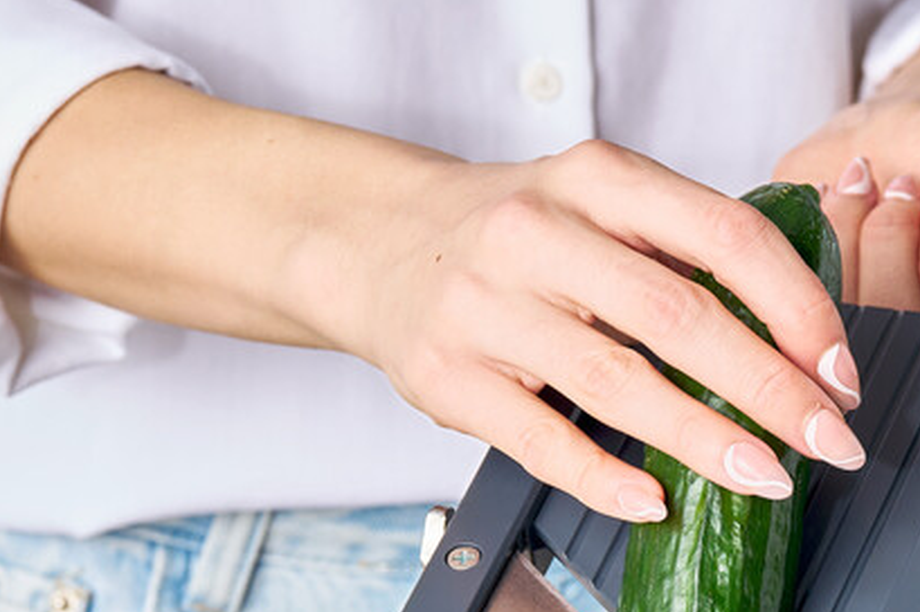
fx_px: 8018
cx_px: 532
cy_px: 804
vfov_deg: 4.4
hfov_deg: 6.6
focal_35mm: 314
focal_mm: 107
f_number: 6.3
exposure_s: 1/200
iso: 64
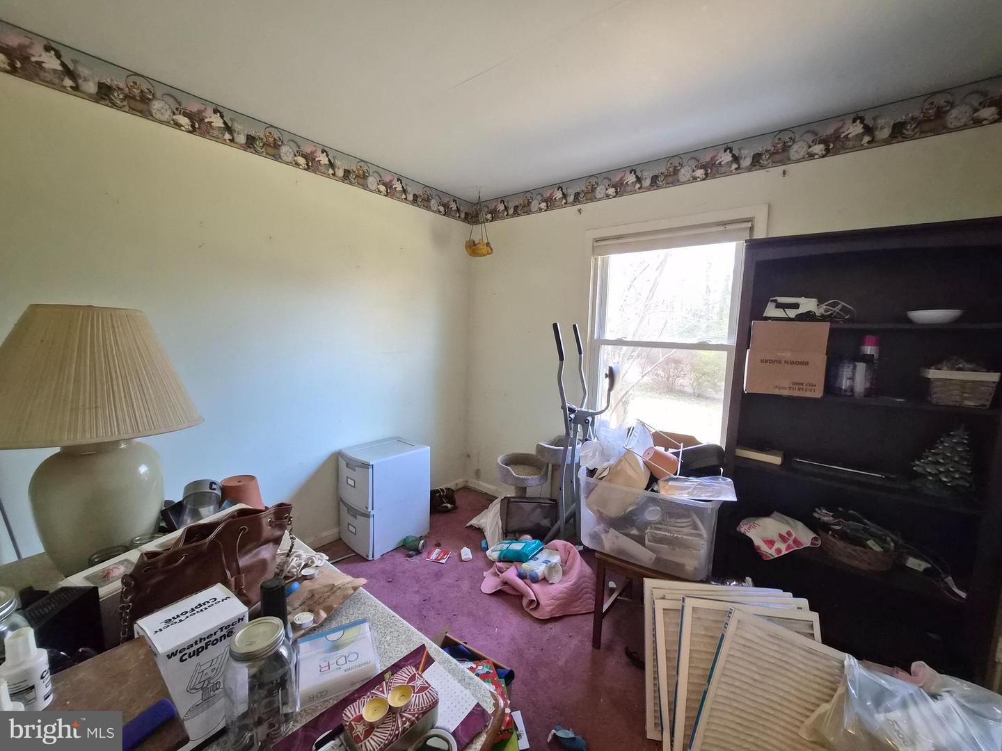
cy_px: 376
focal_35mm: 13
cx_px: 501
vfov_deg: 89.9
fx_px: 376
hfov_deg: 106.2
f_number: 2.2
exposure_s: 1/60
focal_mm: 1.7
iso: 640
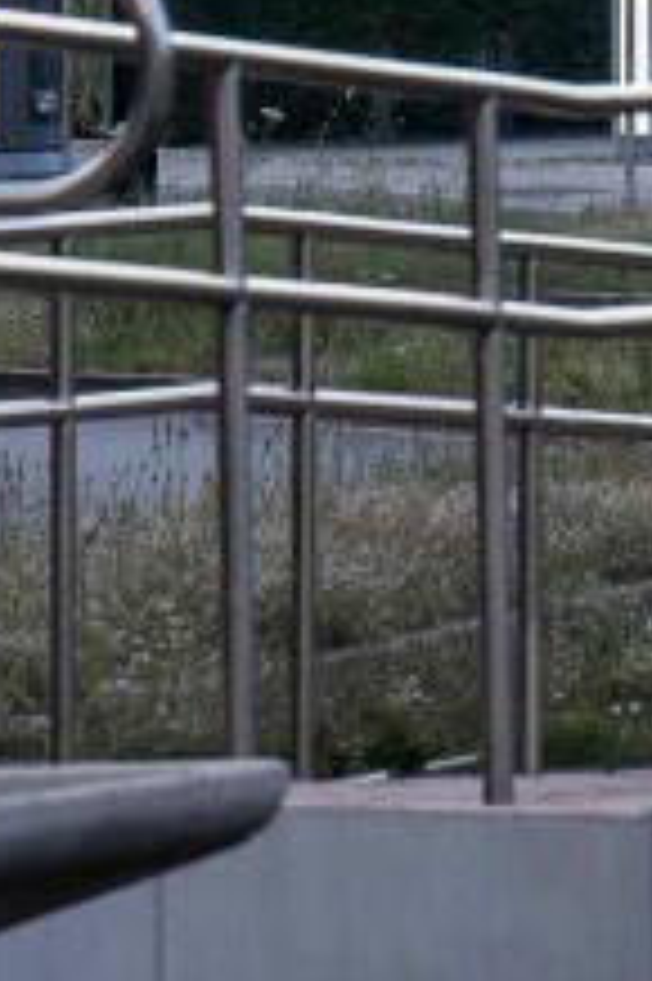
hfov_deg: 1.6
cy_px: -2254
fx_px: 22991
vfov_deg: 2.4
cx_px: -796
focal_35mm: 845
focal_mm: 115
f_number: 8
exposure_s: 1/8
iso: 200
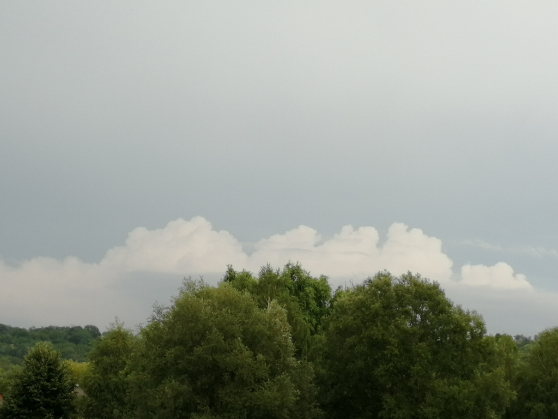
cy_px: 210
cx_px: 279
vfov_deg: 16.2
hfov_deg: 21.5
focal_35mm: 91
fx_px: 1467
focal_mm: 3.95
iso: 50
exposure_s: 1/325
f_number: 1.8
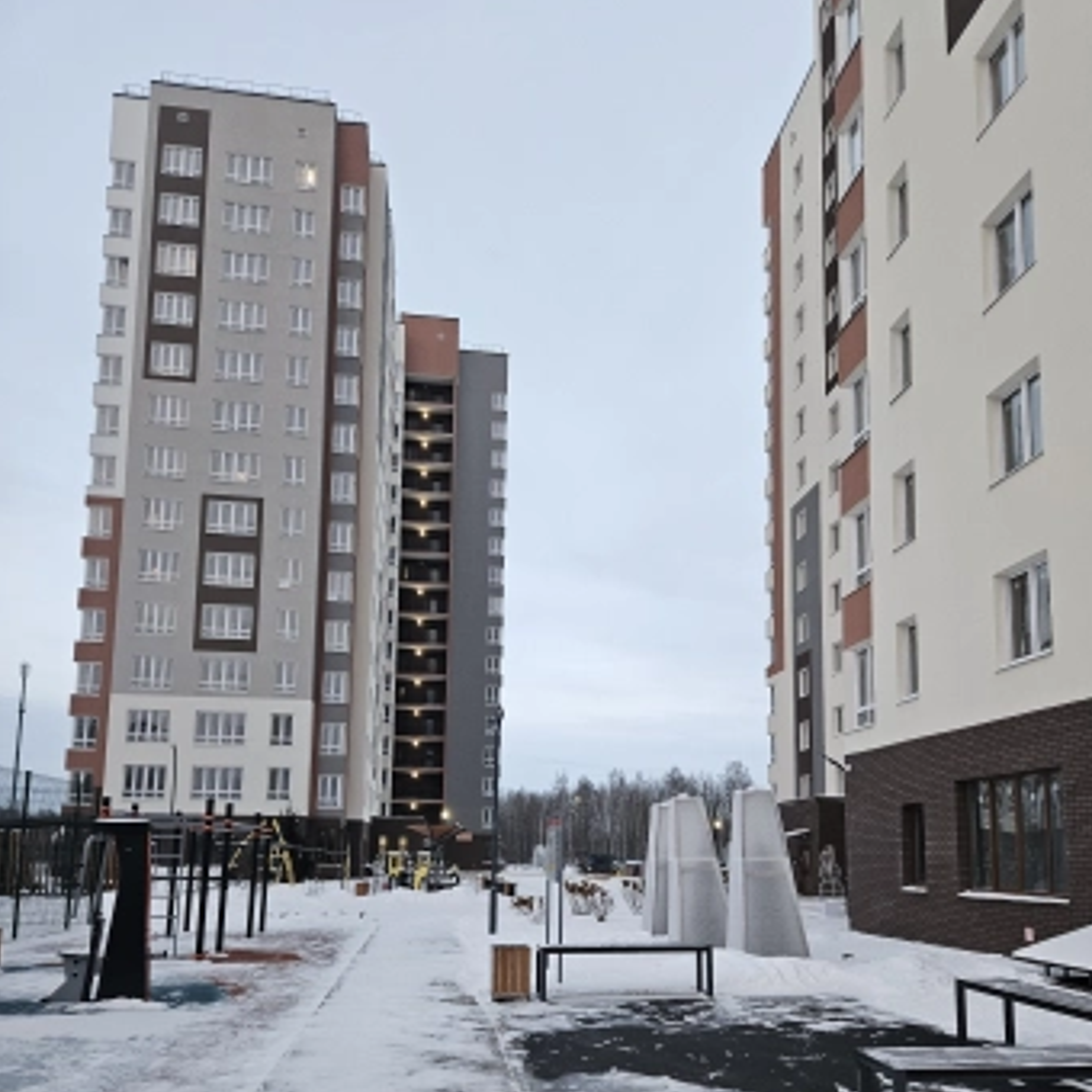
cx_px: 560
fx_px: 999
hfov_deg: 57.3
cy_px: 735
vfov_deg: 56.0
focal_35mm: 28
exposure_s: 1/180
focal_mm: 5.4
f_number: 1.8
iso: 160
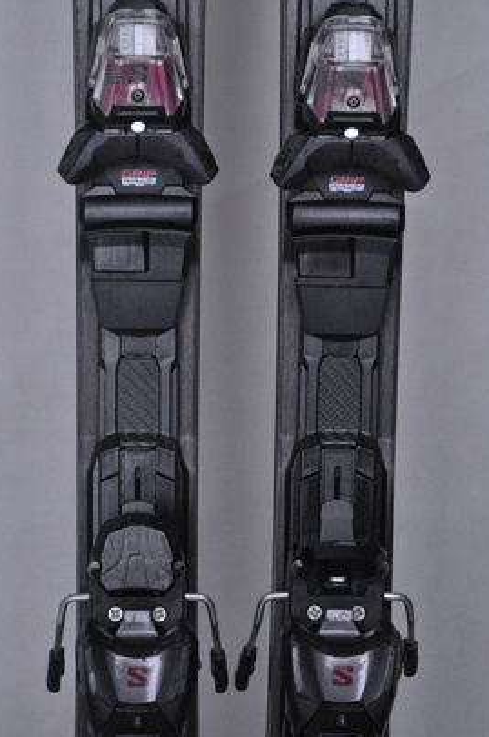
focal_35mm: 142
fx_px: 2891
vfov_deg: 14.5
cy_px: 406
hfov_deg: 9.7
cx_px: 230
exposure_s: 1/125
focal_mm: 85
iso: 3200
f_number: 9.5
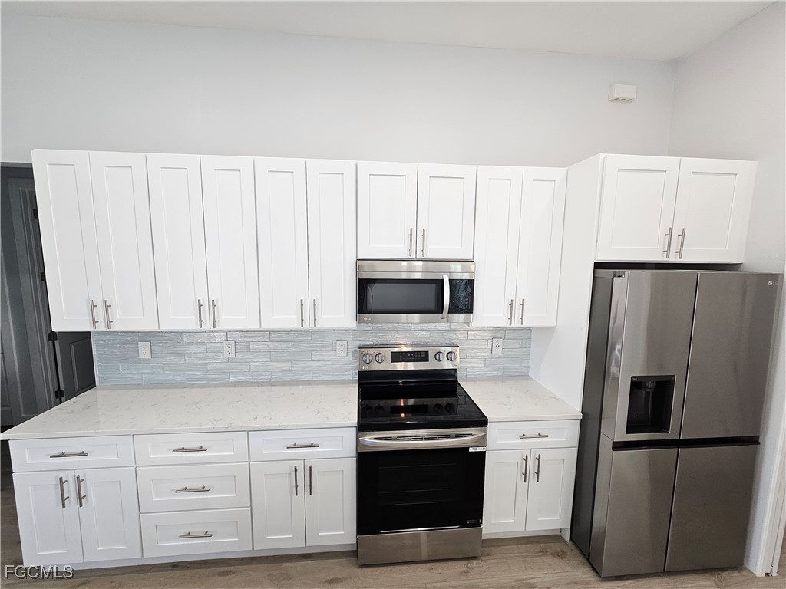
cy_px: 294
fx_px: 295
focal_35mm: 13
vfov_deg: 89.9
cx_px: 393
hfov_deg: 106.2
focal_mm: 2.2
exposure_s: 1/77.4
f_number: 2.2
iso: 80
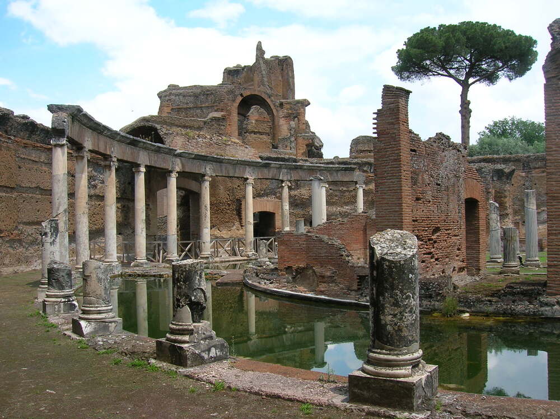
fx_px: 550
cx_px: 280
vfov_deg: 41.7
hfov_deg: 54.0
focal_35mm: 34
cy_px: 210
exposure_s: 1/284
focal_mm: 5.7
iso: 50
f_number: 4.9
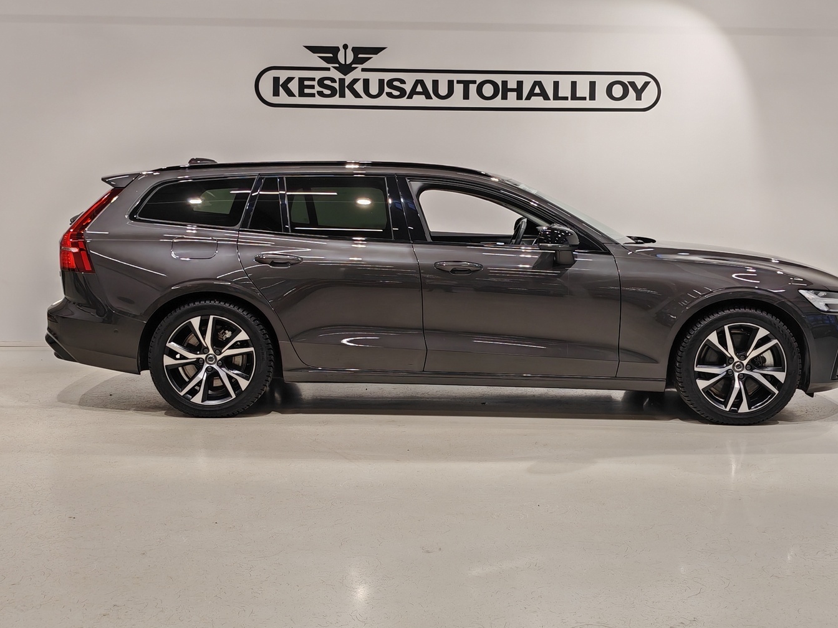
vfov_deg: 32.2
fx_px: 1089
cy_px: 304
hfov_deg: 42.1
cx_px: 435
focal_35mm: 45
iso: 100
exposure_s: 1/100
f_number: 1.6
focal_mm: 5.4
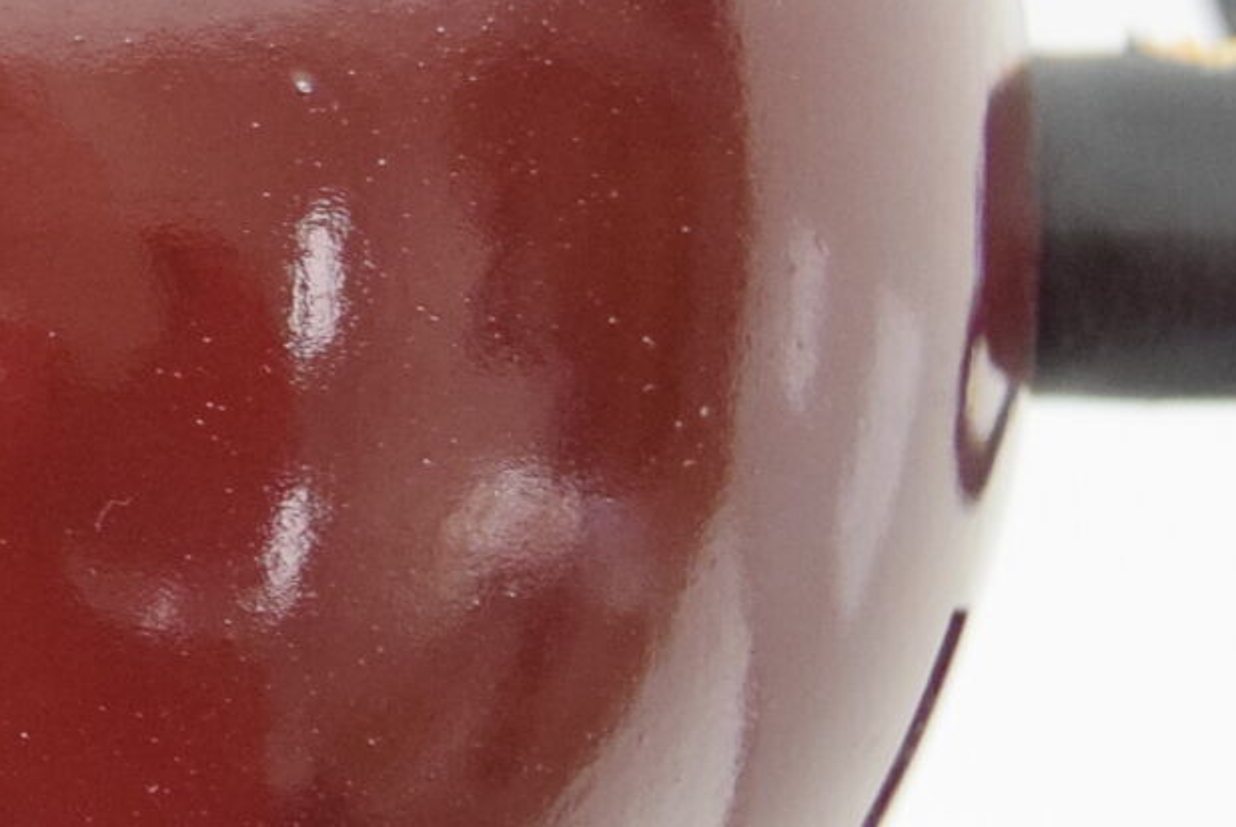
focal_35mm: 189
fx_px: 6497
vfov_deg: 7.3
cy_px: 42
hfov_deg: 10.2
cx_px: -1044
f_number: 5
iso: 1600
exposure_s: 1/100
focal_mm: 26
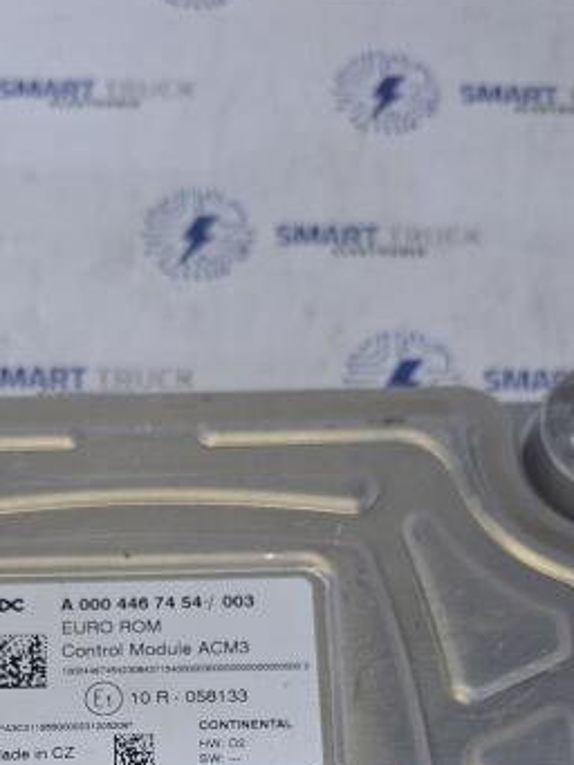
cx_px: 170
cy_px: 868
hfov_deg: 26.8
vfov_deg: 31.1
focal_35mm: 54
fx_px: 1193
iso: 200
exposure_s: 1/50
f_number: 1.8
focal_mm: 5.54
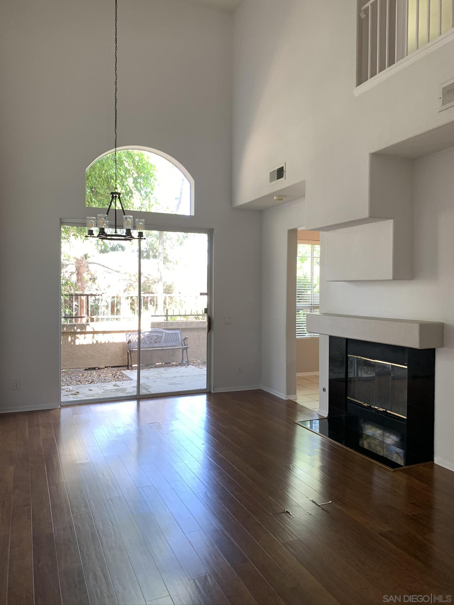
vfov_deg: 67.3
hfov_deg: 53.1
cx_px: 227
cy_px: 302
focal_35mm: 26
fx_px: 455
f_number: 1.8
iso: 200
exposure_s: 1/60
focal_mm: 4.25
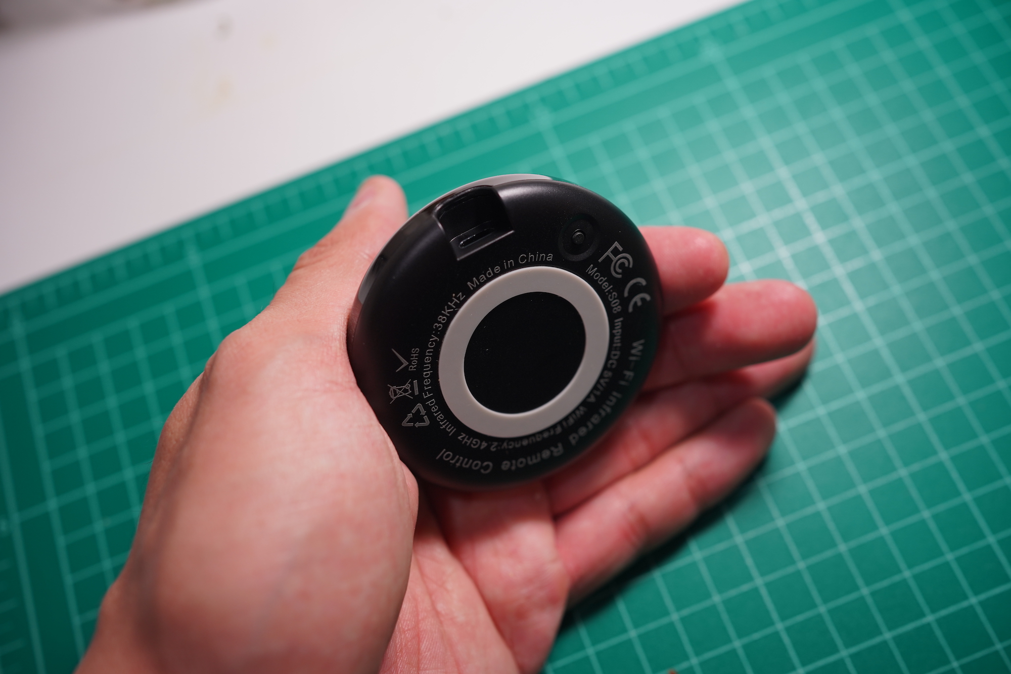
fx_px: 983
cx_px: 506
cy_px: 337
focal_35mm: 35
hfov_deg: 54.4
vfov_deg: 37.8
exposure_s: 1/50
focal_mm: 35
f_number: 4.5
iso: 250
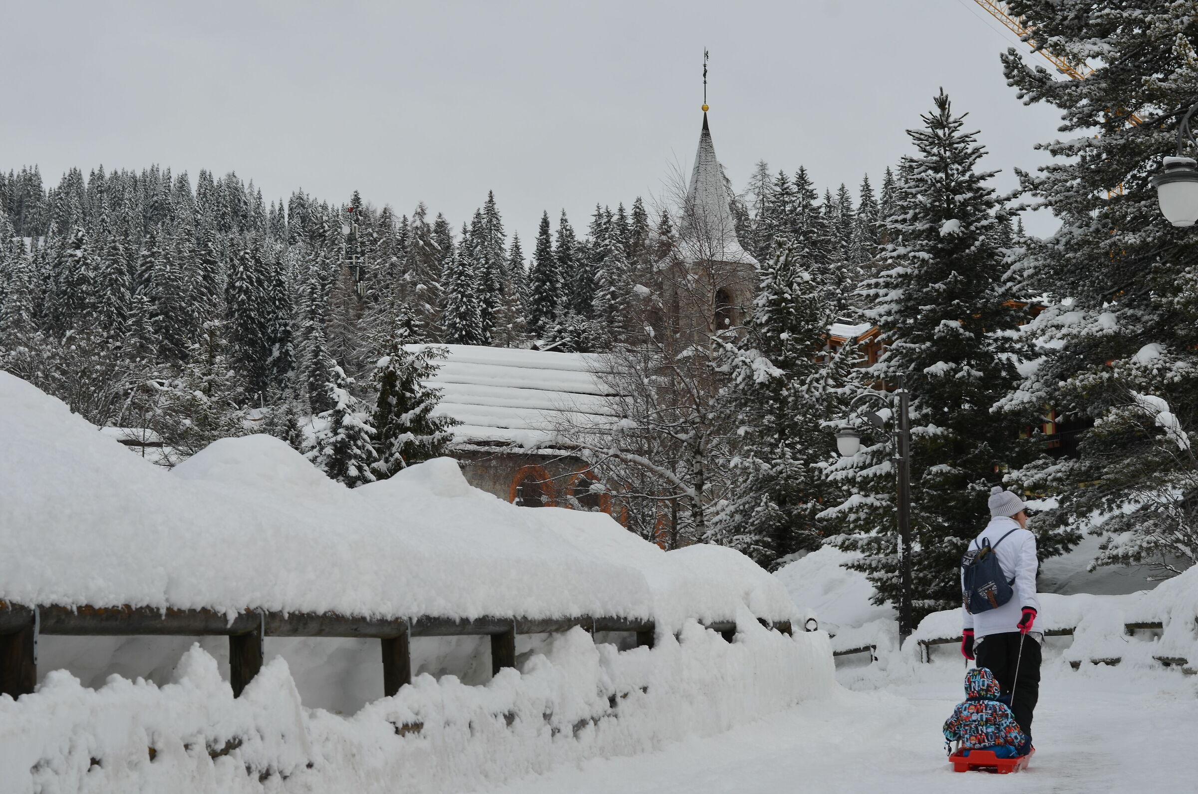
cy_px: 397
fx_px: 2491
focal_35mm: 75
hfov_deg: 27.0
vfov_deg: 18.1
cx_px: 599
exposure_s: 1/250
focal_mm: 50
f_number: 8
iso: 110
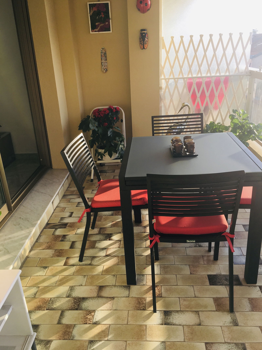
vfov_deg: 61.7
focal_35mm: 29
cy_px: 175
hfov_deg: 48.2
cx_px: 131
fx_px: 293
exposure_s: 1/250
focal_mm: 4.15
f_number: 2.2
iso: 25
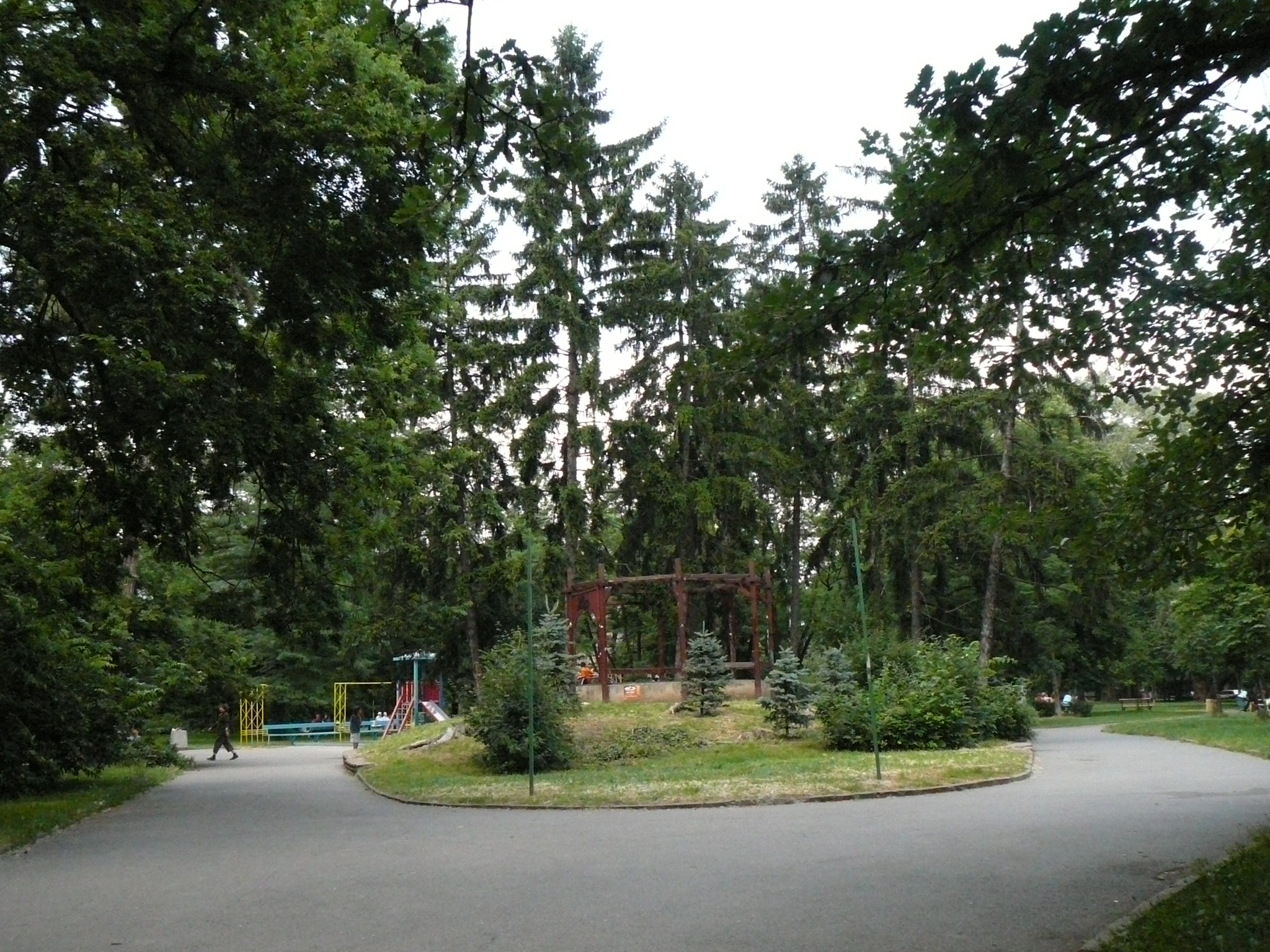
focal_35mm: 38
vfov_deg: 37.7
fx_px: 1394
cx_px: 635
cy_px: 476
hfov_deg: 49.0
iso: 400
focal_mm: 5.2
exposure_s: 1/640
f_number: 2.8
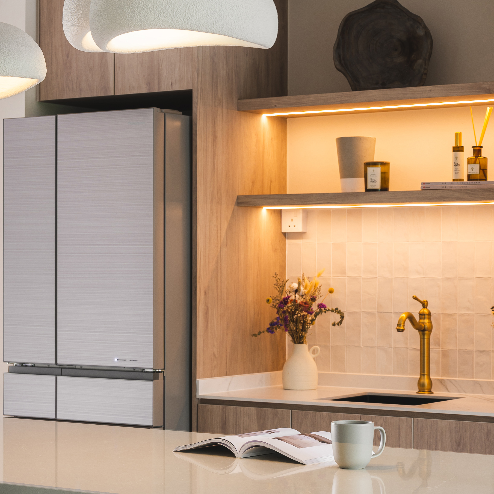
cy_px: 289
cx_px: 203
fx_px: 1453
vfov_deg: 19.3
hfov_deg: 19.3
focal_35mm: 90
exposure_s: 1/1.67
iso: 100
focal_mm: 49
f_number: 6.3
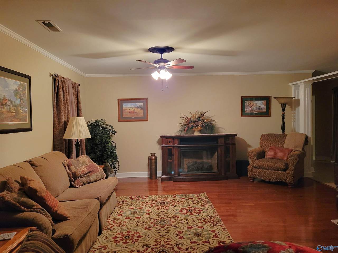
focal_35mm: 26
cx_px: 169
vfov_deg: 53.1
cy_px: 126
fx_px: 254
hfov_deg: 67.3
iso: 500
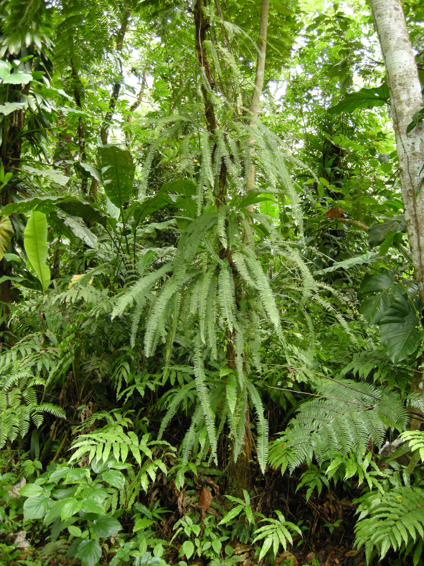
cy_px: 283
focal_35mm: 35
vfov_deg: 52.6
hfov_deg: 40.7
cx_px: 212
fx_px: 572
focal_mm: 7.5
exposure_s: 1/61
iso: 264
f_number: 2.7
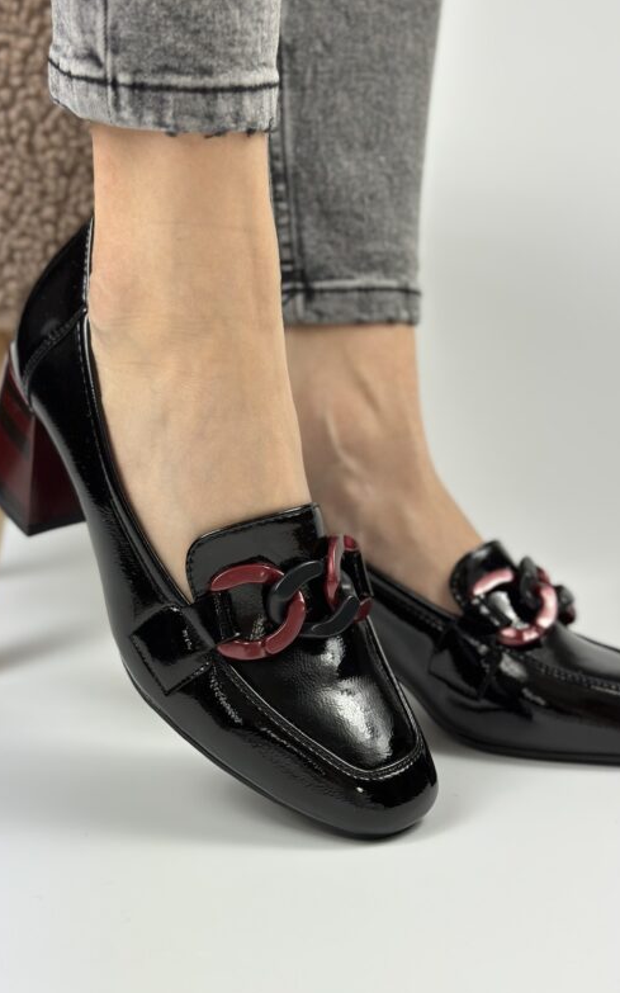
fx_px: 1407
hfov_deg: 24.8
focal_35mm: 52
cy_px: 502
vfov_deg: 38.9
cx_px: 349
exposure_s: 1/1030
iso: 80
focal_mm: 6.86
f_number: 1.78
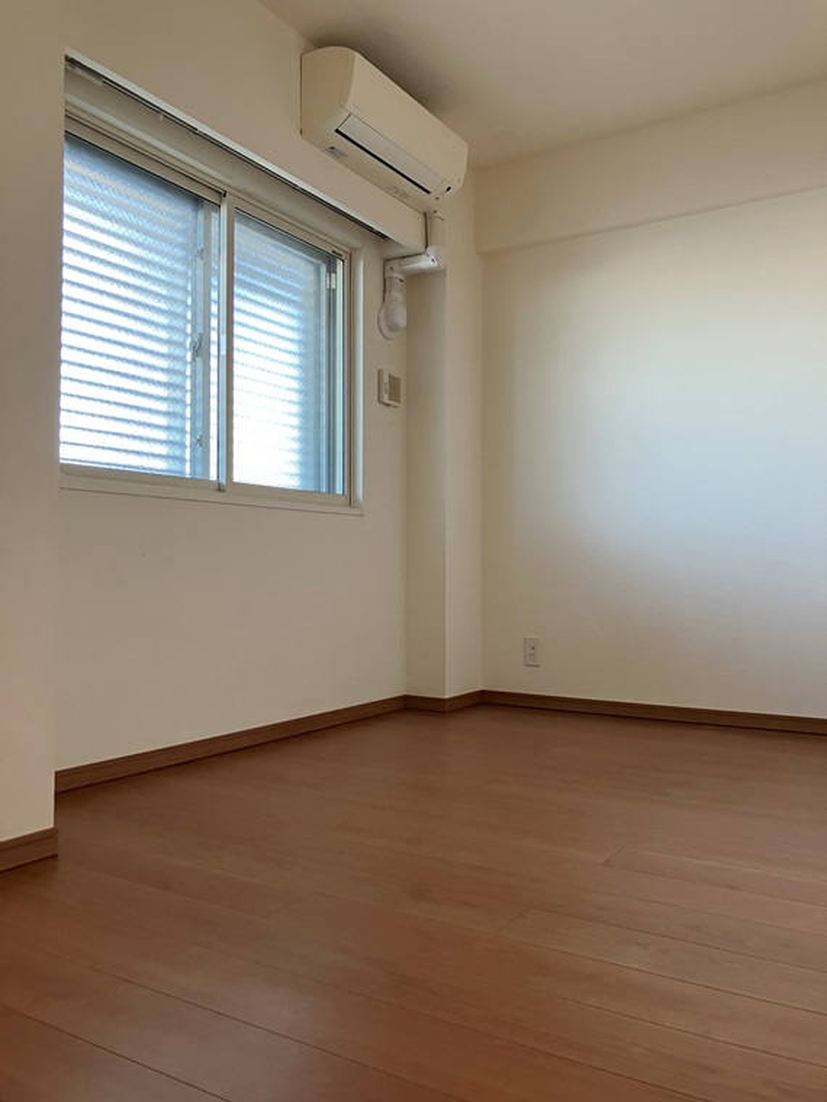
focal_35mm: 28
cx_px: 414
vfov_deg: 63.4
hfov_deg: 49.7
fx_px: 892
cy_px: 551
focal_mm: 3.99
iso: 160
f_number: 1.8
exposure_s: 1/50
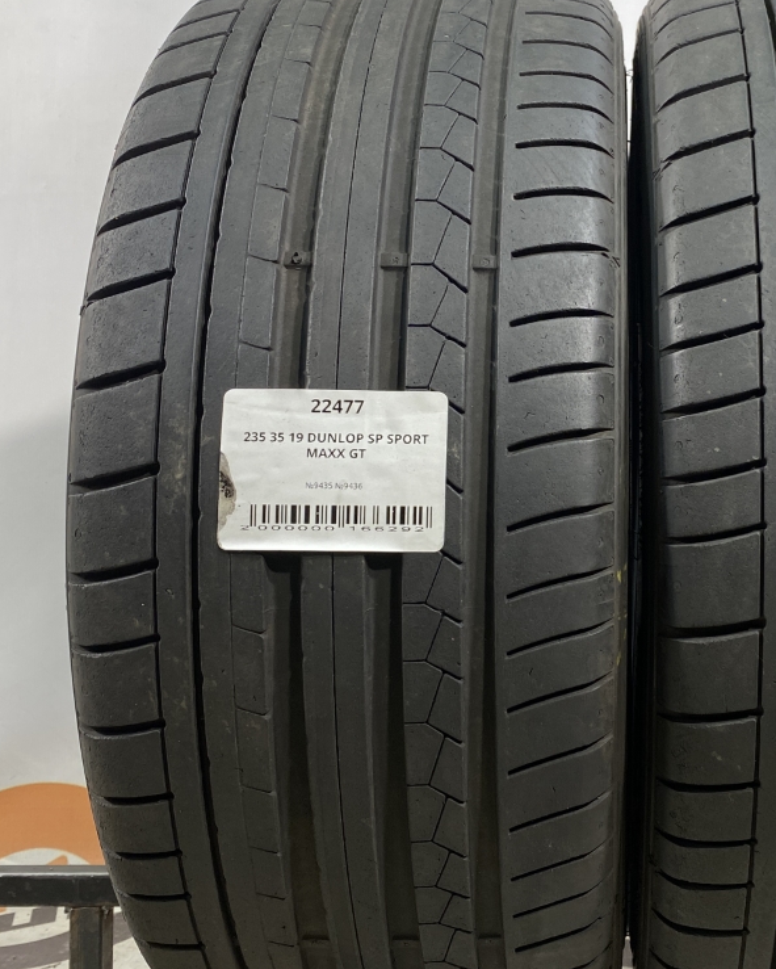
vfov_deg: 41.9
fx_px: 1262
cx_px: 629
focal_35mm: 44
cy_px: 427
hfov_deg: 33.1
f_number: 1.8
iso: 64
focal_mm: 4.25
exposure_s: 1/100
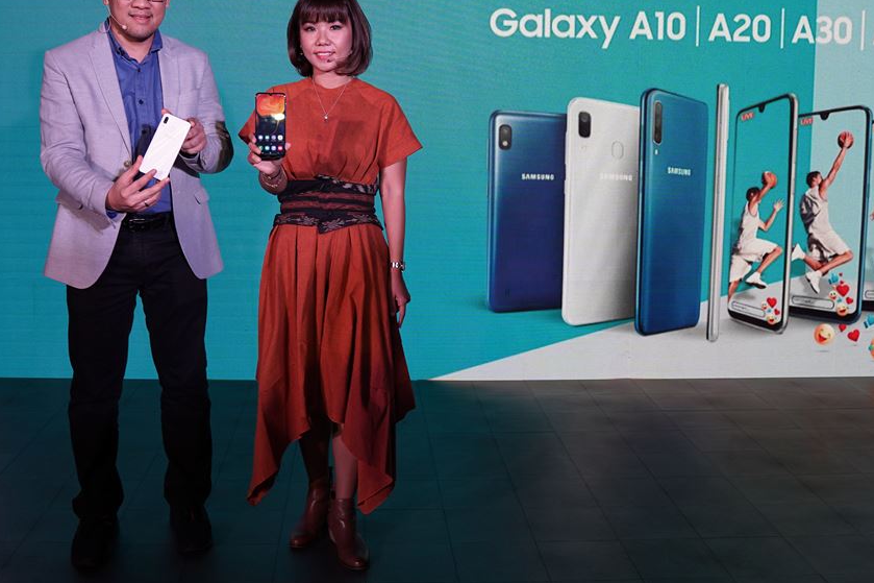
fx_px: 752
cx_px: 499
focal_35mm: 31
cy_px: 253
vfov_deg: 42.2
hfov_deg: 60.0
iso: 100
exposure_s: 1/60
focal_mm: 26
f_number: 2.8
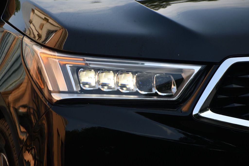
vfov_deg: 5.0
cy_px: 83
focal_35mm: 277
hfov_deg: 7.4
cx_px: 124
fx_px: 1915
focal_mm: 185
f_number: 6.3
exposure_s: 1/500
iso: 200
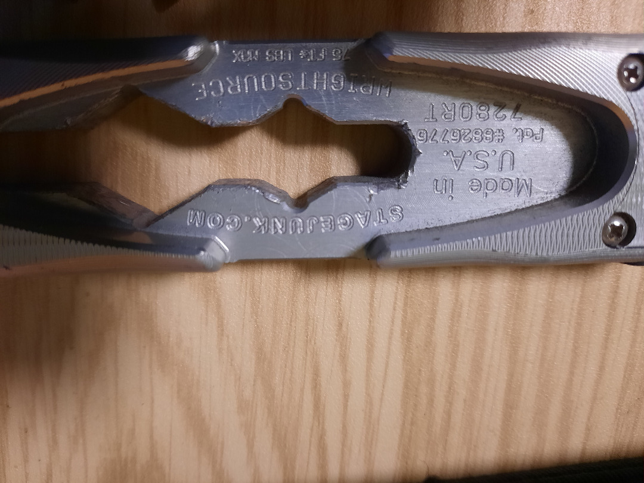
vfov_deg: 54.9
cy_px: 242
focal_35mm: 25
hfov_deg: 69.4
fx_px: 465
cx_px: 322
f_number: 2
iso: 400
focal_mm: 4.6
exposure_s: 1/25
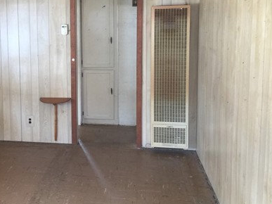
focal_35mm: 48
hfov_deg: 38.0
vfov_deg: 30.1
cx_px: 50
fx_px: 377
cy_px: 72
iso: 32
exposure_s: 1/15
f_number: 2.2
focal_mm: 4.15
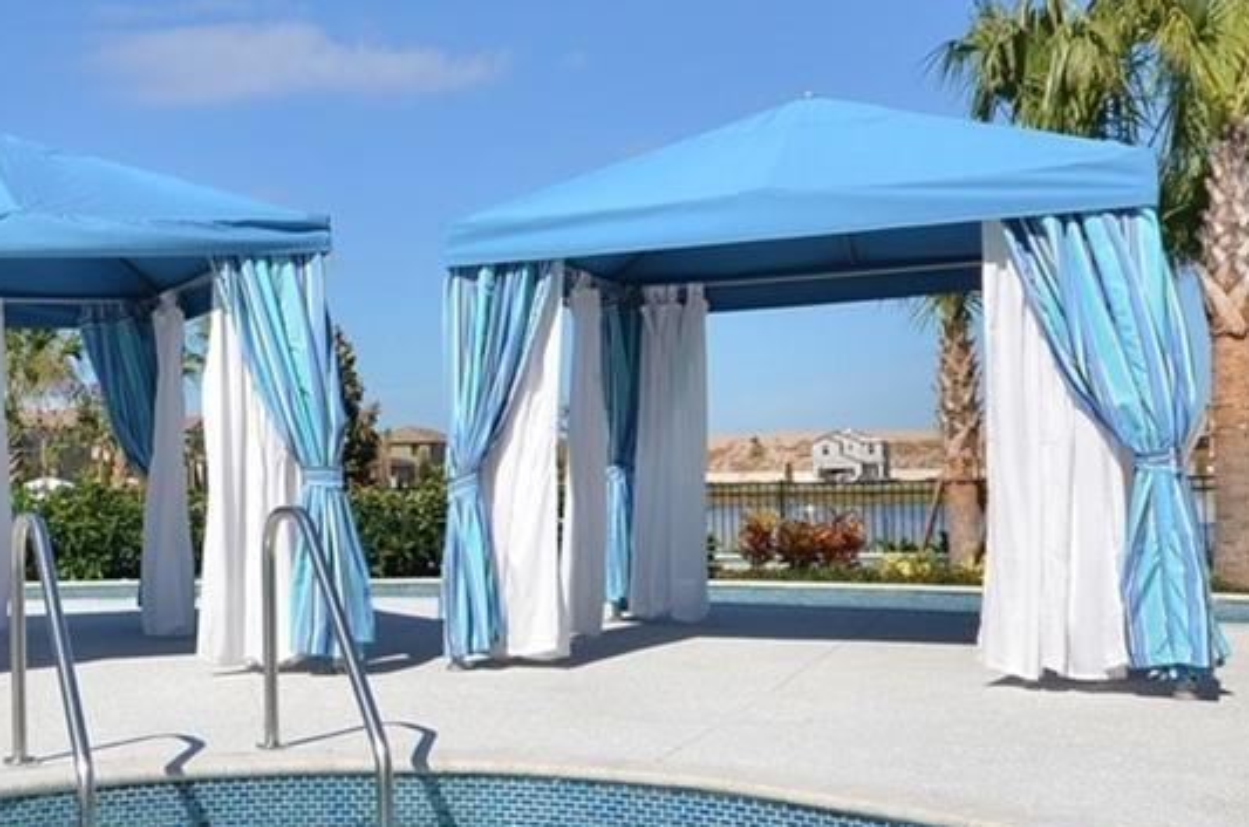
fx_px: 1558
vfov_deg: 29.7
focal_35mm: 45
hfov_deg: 40.1
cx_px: 101
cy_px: 412
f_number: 7.1
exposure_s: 1/800
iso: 160
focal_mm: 10
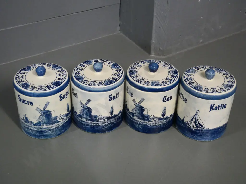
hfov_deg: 38.2
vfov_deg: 29.1
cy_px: 92
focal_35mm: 50
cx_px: 123
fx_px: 355
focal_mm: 25
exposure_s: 1/160
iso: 3200
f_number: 4.5
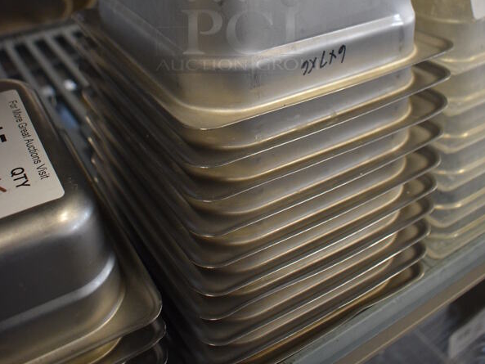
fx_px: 561
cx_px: 242
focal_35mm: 40
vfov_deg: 33.9
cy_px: 31
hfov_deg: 46.8
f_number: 3.5
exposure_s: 1/125
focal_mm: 18
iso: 1000
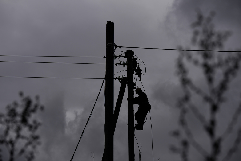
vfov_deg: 19.5
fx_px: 469
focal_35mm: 70
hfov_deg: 28.8
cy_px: 80
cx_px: 120
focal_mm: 70
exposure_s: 1/2500
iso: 50
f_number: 4
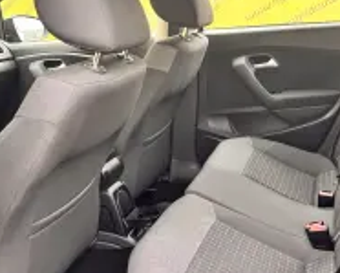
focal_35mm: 49
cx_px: 223
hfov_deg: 37.7
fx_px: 493
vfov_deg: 30.8
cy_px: 167
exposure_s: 1/60
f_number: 1.6
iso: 200
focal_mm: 5.96
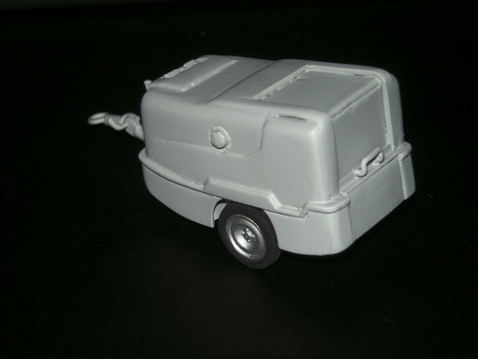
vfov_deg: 15.7
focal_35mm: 94
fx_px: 1298
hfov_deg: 20.9
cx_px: 239
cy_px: 180
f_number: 8.8
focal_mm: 15.3
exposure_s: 1/60
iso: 64
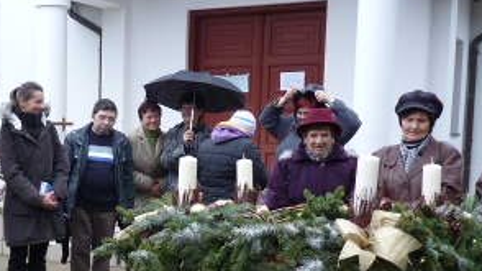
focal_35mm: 64
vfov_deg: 18.4
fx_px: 818
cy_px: 250
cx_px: 80
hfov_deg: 31.8
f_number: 2.8
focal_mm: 4.8
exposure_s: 1/50
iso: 100
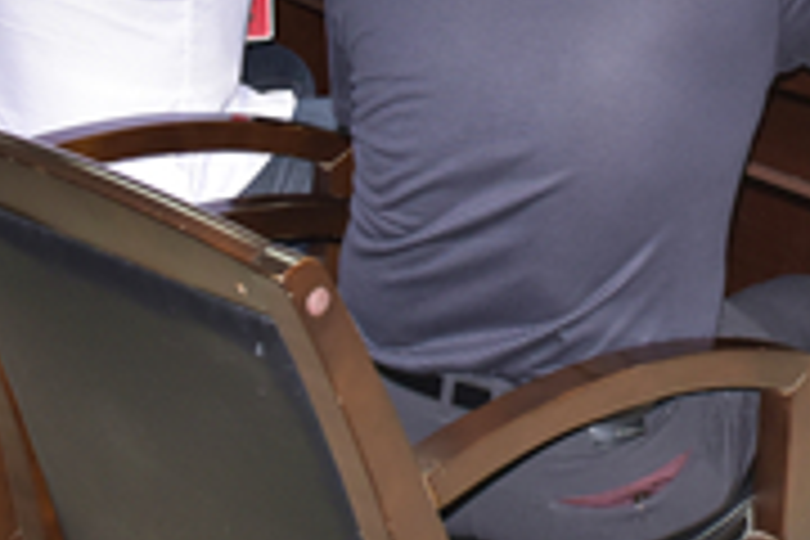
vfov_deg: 13.2
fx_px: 2250
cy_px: -144
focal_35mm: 100
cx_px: 720
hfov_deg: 20.0
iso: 1600
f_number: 8
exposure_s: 1/50
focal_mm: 24
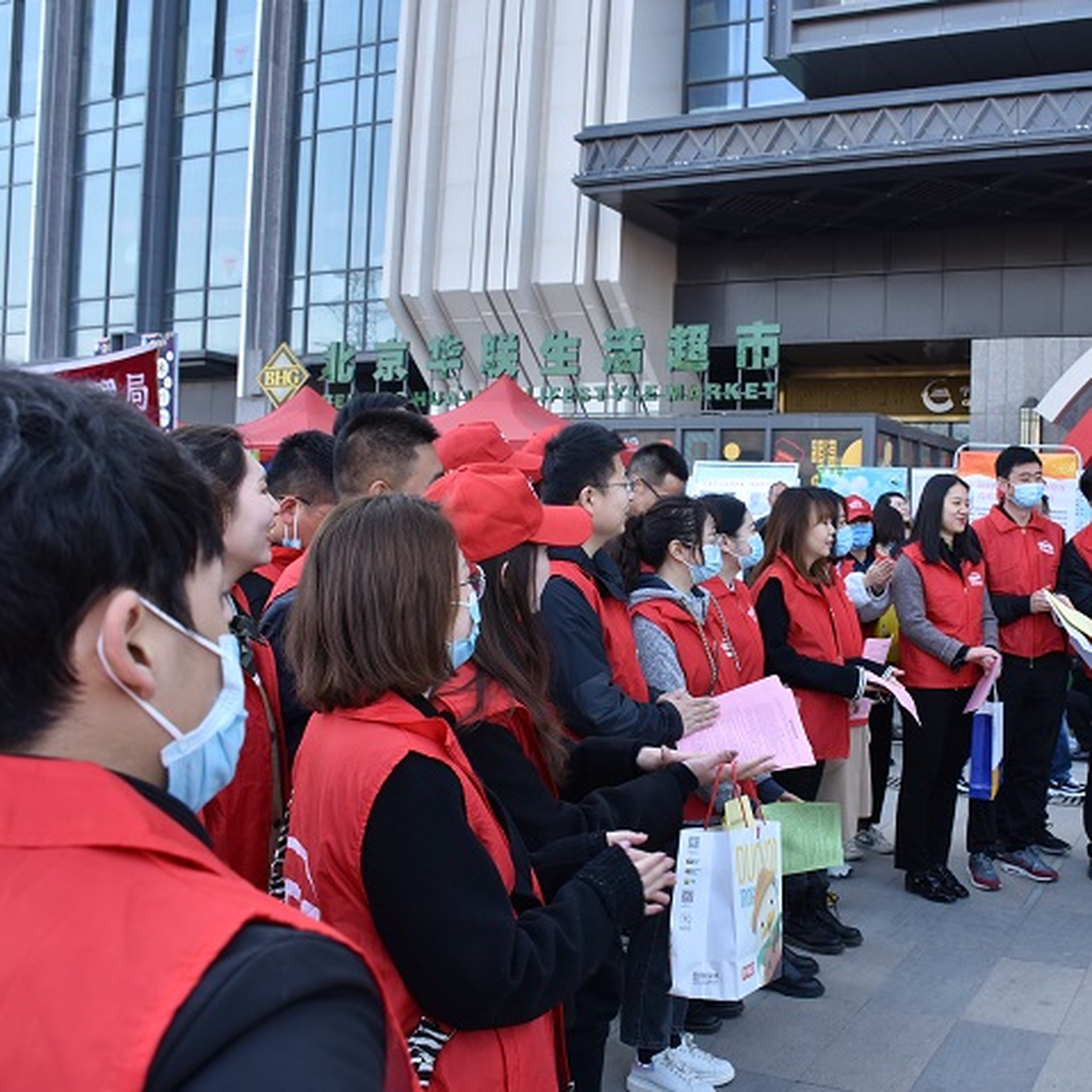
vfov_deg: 47.2
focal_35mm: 35
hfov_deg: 46.4
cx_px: 734
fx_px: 1249
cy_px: 551
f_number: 5.6
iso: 125
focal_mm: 18
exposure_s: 1/125
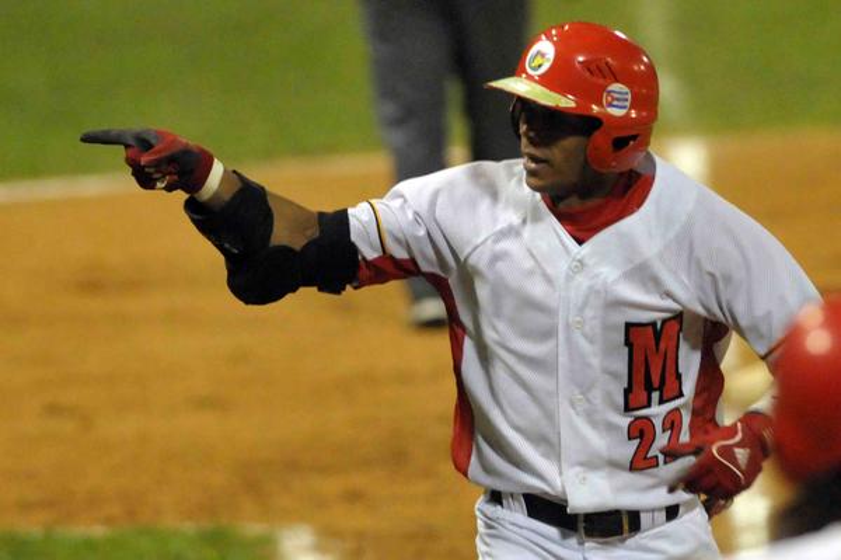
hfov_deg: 4.6
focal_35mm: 450
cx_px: 420
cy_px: 280
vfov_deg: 3.0
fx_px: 10504
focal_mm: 300
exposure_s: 1/400
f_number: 3.5
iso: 2500
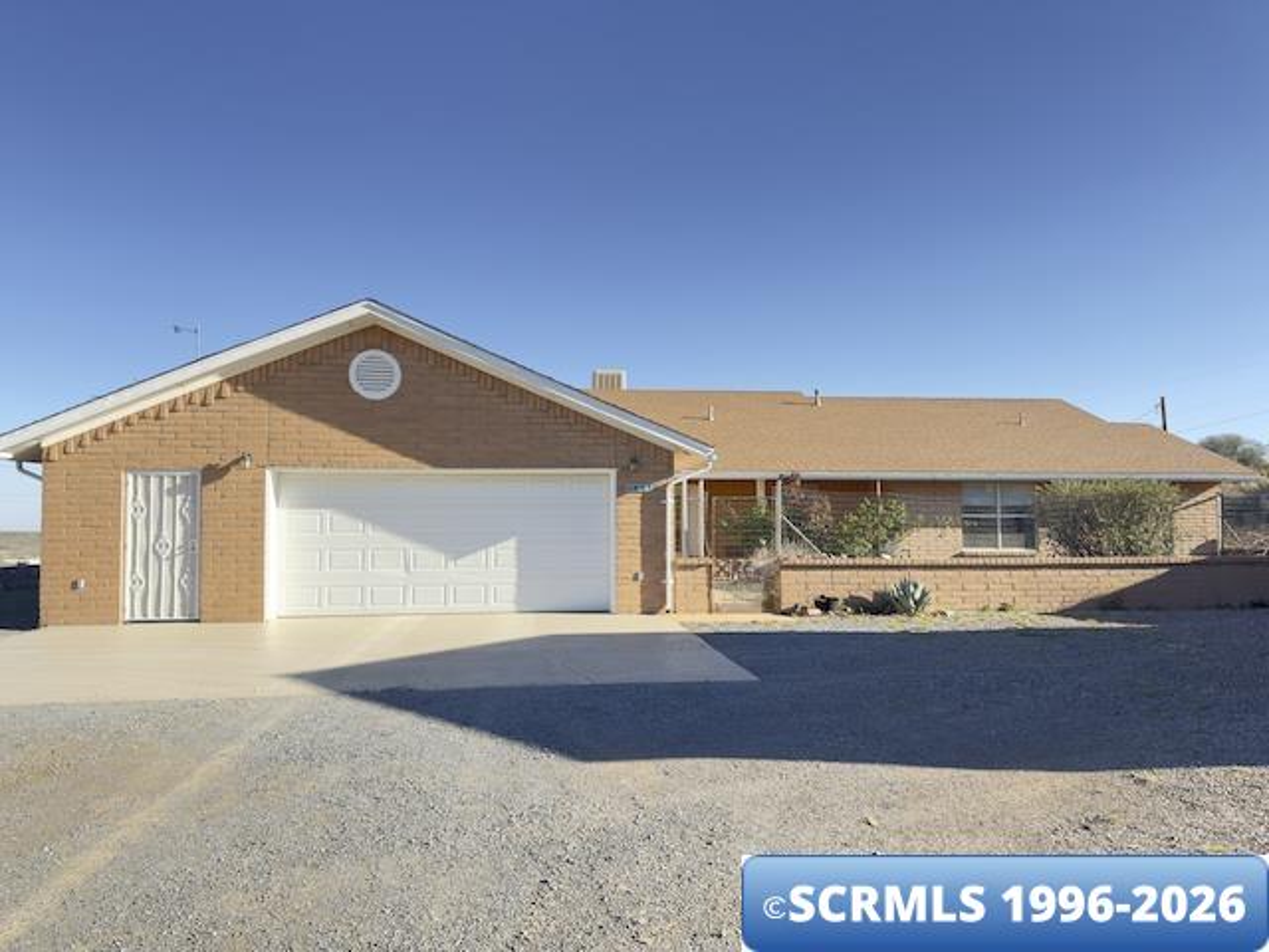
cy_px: 476
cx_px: 634
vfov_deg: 56.8
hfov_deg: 71.6
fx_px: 880
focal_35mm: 24
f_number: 1.78
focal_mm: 6.76
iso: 100
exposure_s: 1/1264
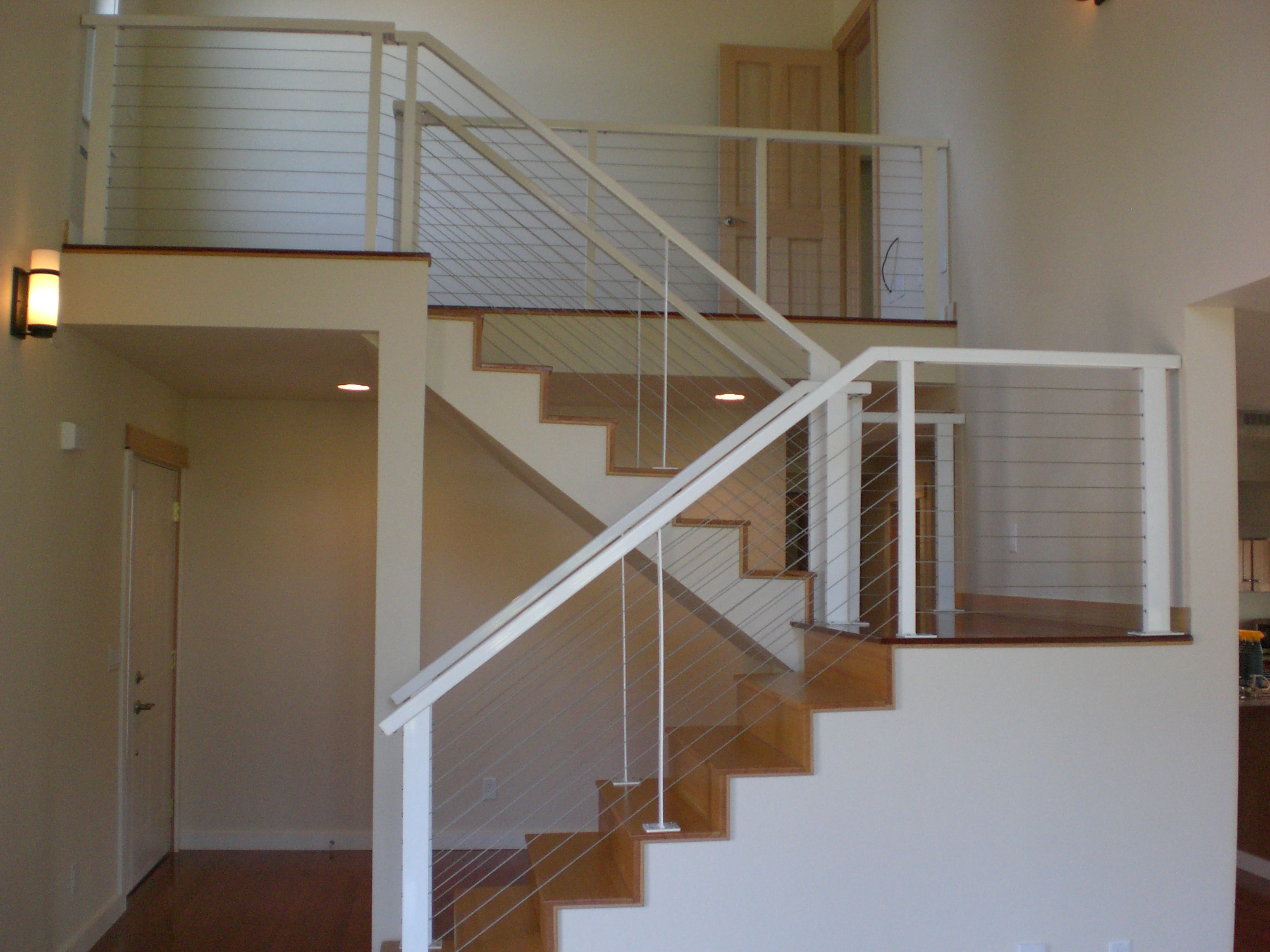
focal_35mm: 38
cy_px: 476
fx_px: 1394
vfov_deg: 37.7
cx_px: 635
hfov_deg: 49.0
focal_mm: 6.3
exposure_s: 1/100
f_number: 3.1
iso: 200
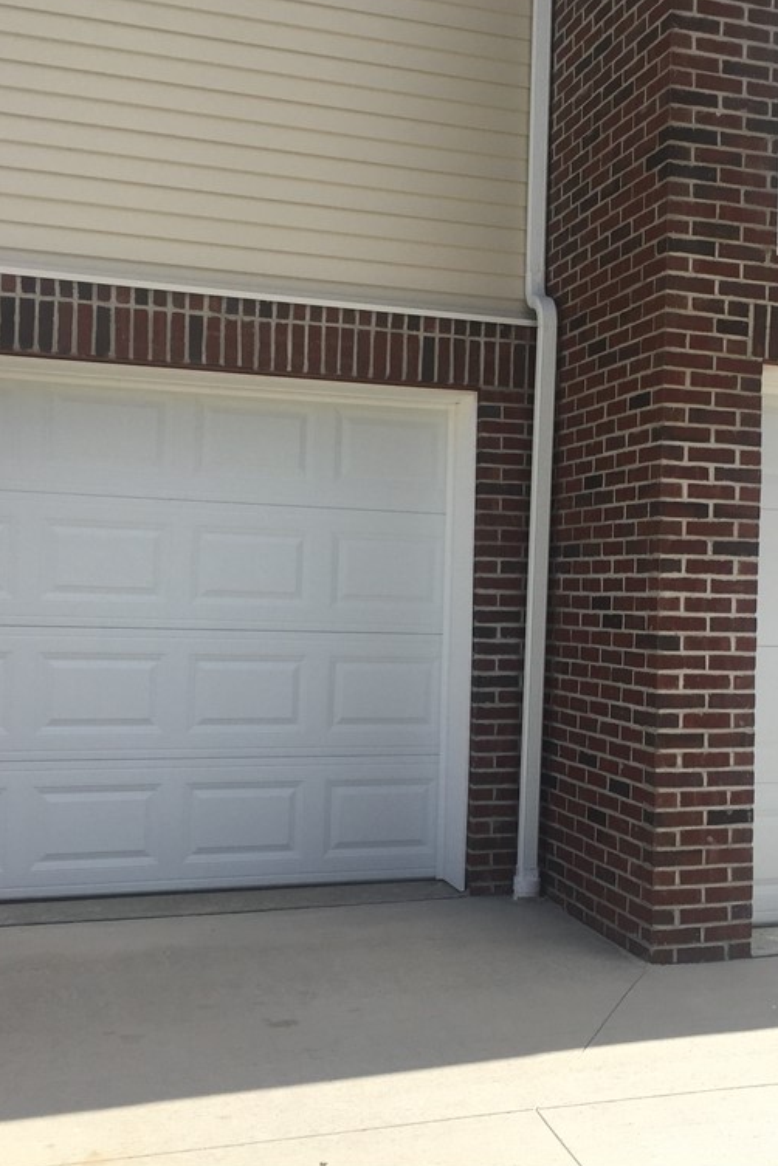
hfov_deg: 32.4
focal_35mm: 41
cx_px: 518
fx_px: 1329
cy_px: 578
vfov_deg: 47.4
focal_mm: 4.15
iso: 32
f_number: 2.2
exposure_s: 1/1799
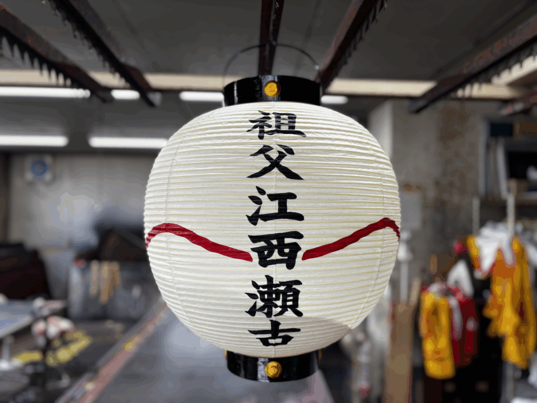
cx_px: 268
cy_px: 202
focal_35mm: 26
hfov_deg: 67.3
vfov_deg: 53.1
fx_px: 403
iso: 50
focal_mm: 5.96
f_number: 1.6
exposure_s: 1/121
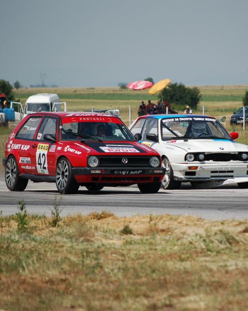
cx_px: 179
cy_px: 156
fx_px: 3219
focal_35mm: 351
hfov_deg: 4.4
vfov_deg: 5.5
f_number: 5.3
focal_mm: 165
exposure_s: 1/1250
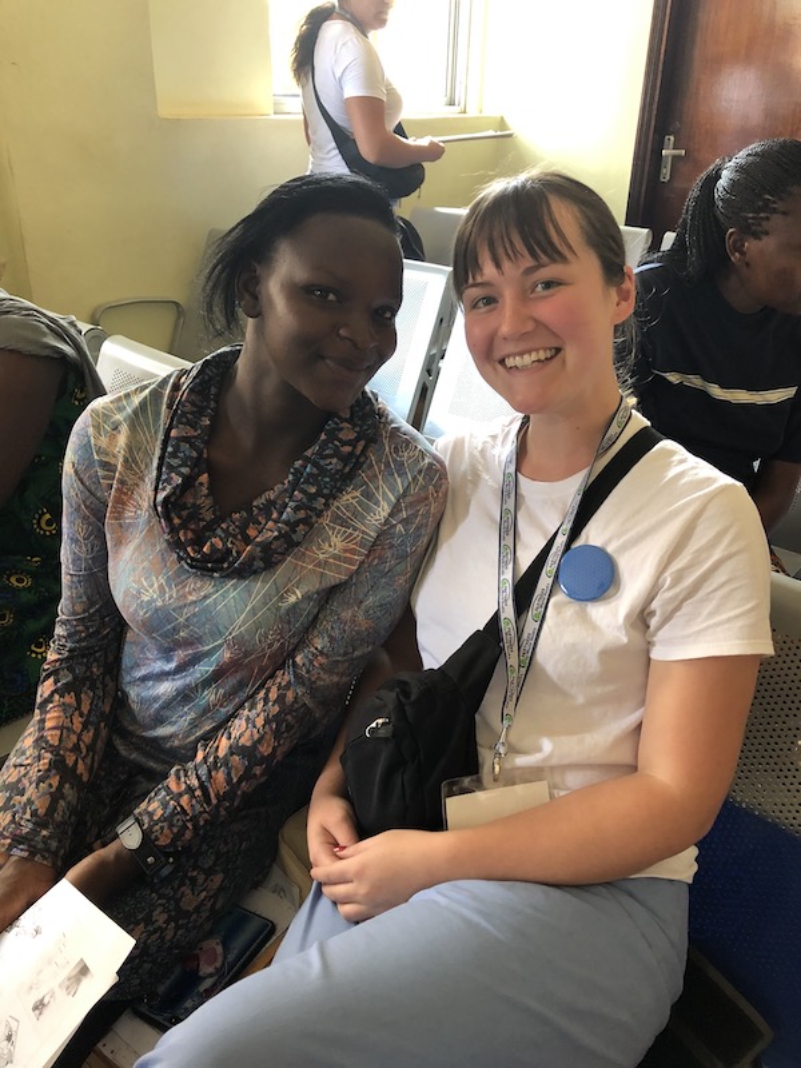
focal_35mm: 28
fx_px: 864
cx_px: 400
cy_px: 534
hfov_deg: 49.7
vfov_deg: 63.4
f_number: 1.8
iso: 64
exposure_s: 1/15
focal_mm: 3.99
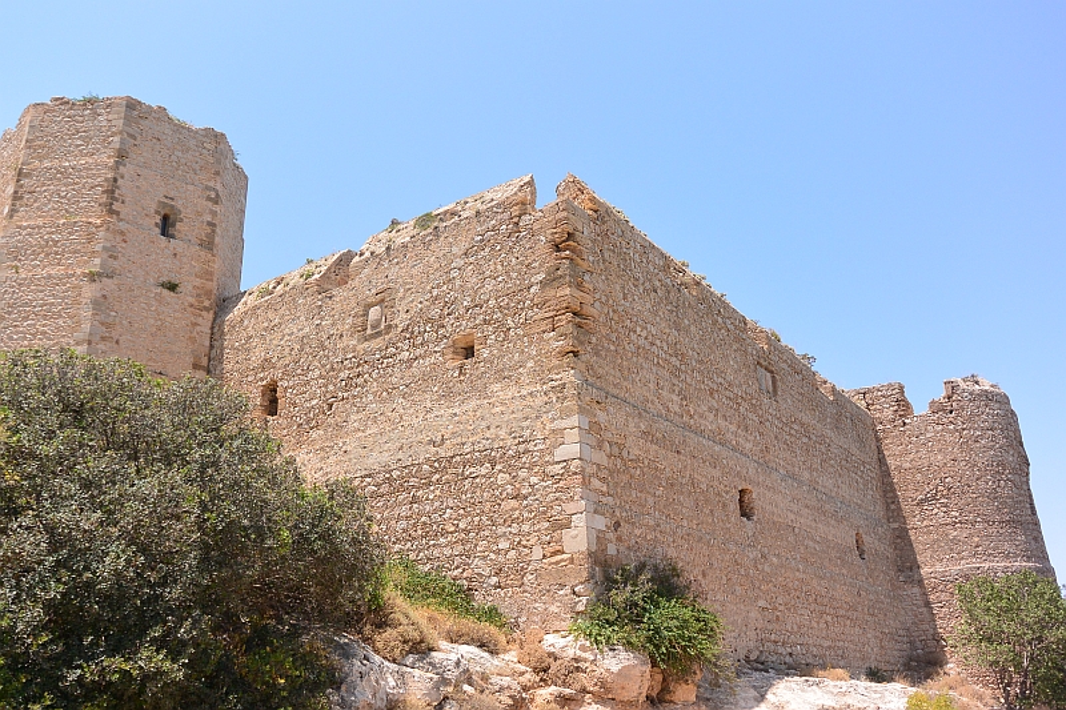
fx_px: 947
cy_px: 355
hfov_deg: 58.7
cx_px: 533
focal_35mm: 32
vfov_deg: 41.1
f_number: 5
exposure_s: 1/800
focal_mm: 12.2
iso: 160
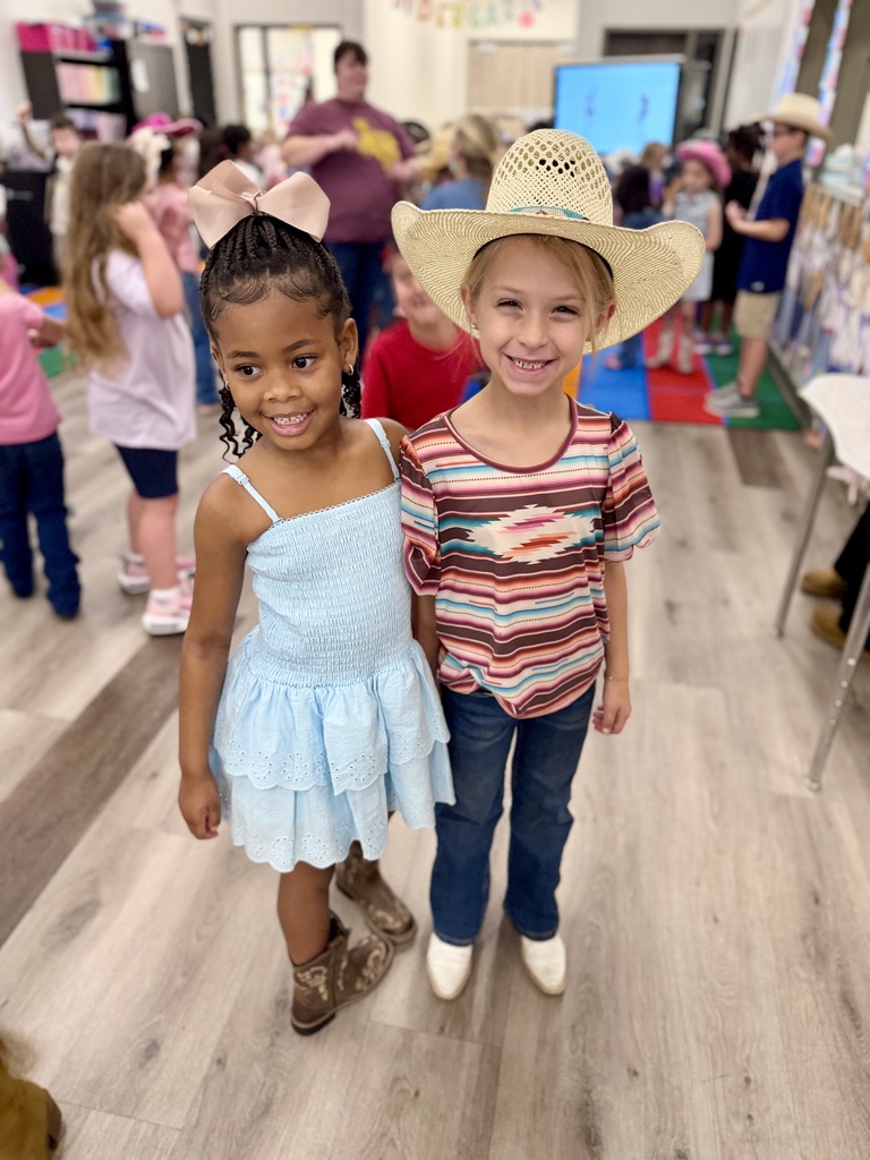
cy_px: 580
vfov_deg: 71.6
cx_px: 435
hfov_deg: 56.8
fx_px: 804
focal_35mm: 24
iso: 640
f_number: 1.78
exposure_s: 1/40
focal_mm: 6.76
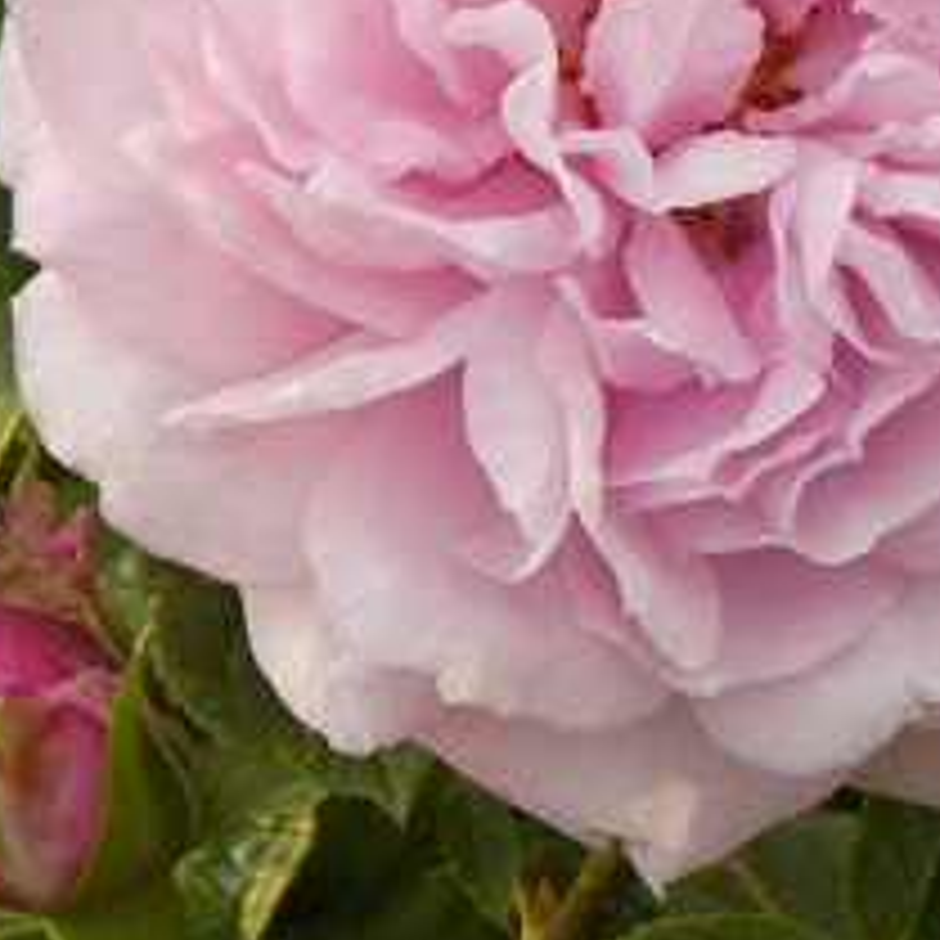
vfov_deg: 1.8
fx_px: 30477
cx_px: 796
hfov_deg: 1.8
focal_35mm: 992
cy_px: 211
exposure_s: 1/125
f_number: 5.9
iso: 125
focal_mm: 87
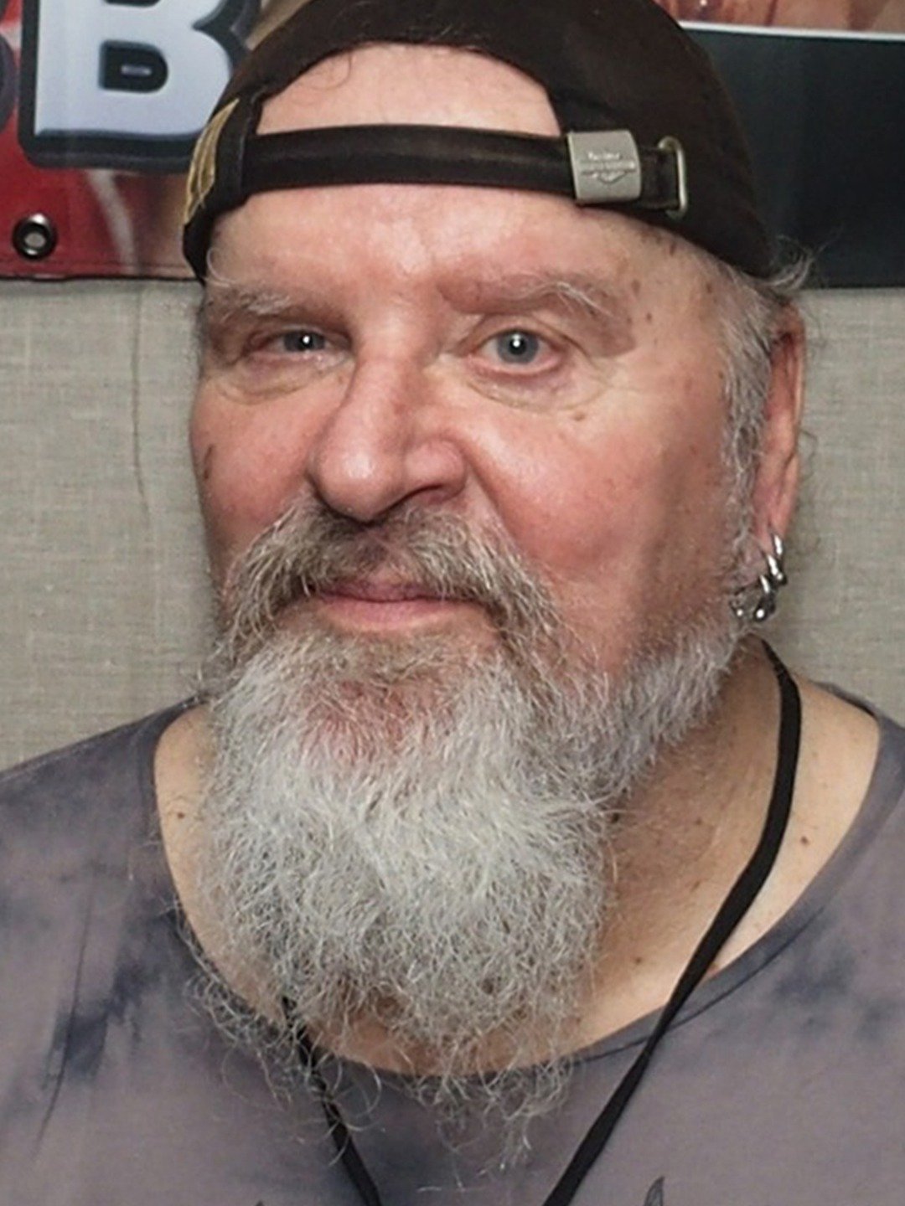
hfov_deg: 27.0
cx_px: 452
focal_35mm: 54
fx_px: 1882
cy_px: 603
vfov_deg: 35.5
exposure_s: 1/125
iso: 200
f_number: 4.5
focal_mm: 11.4
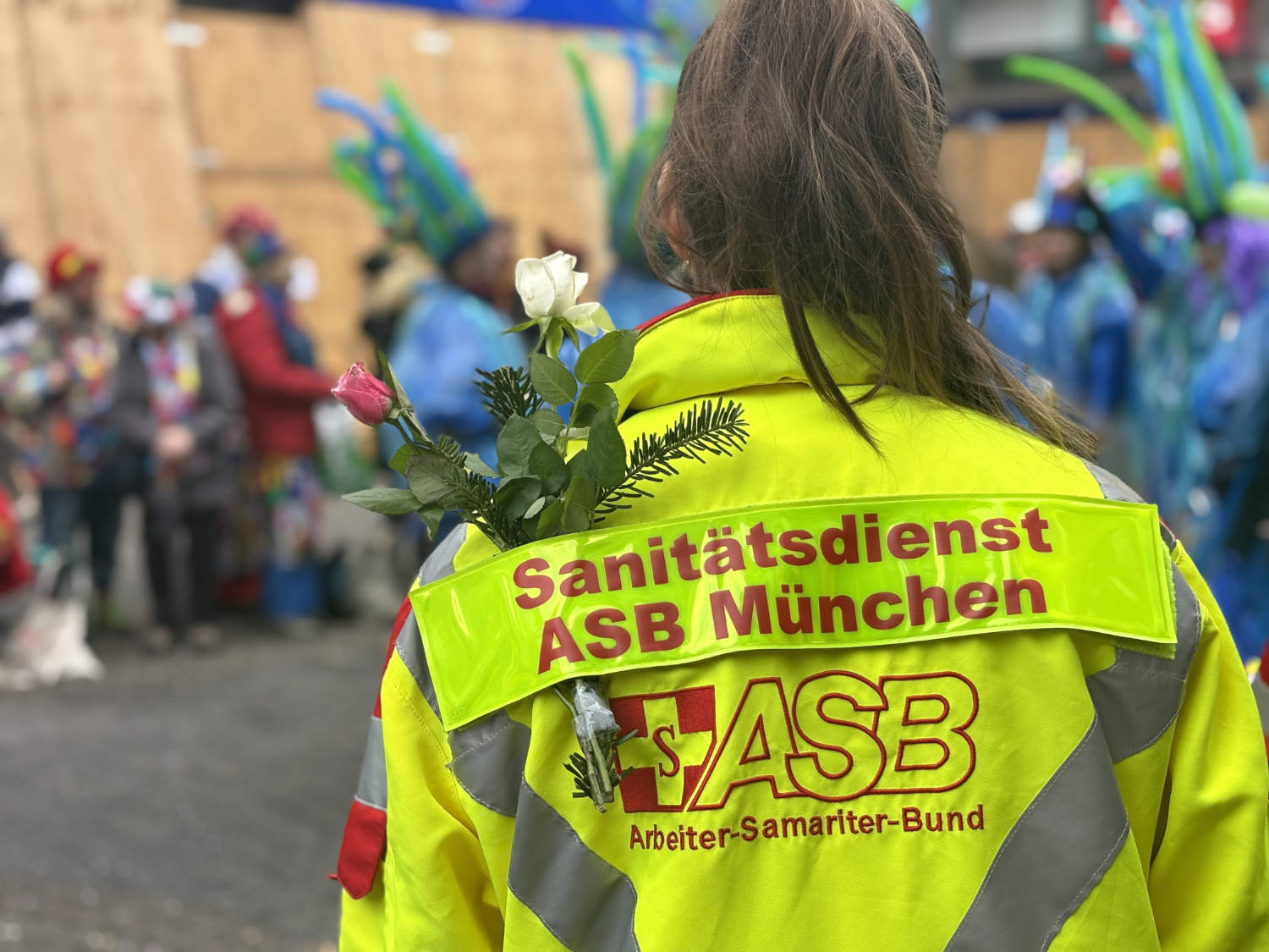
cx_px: 634
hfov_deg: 36.8
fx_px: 1906
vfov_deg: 28.0
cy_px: 476
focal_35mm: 52
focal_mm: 6
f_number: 1.6
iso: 32
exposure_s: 1/161
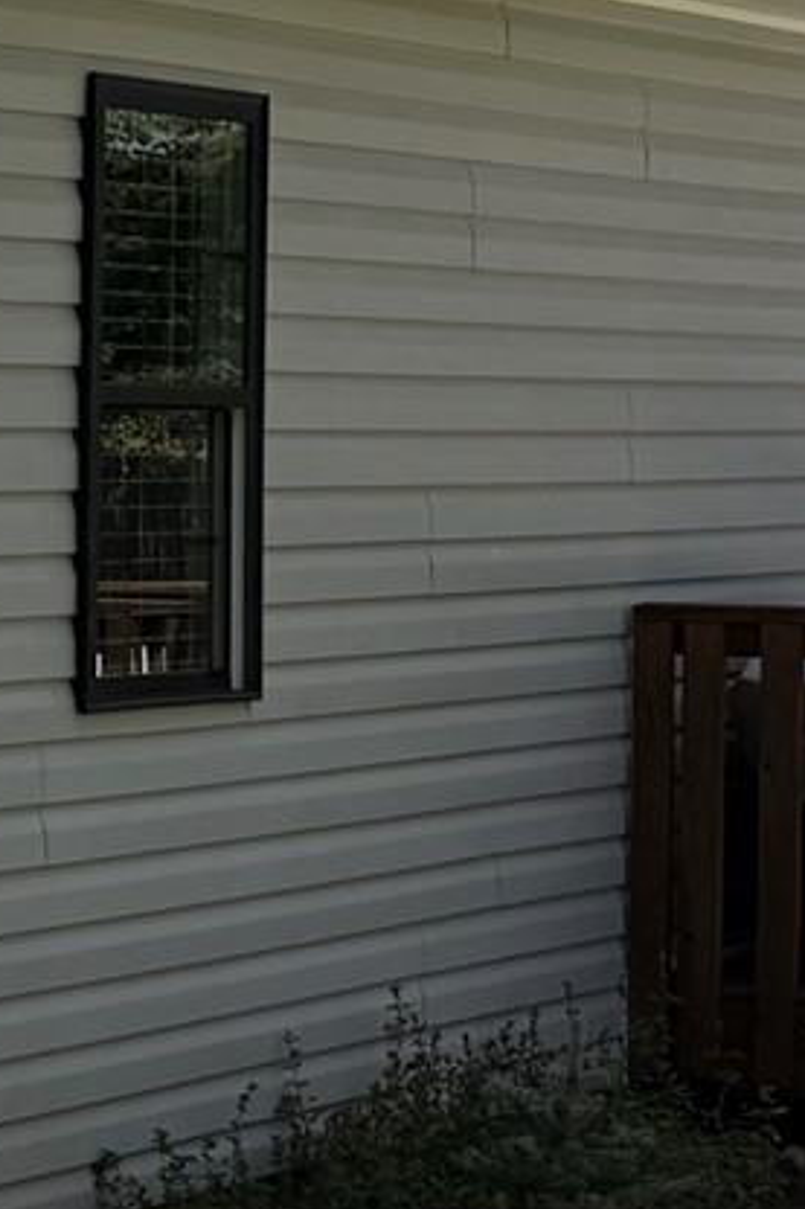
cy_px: 625
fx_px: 4129
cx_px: -1671
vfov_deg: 16.7
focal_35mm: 123
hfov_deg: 8.9
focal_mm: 6.76
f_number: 1.78
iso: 80
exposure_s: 1/4167
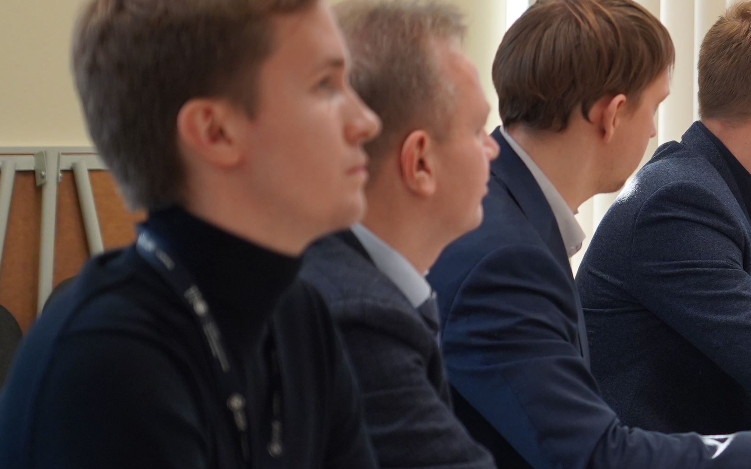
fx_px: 3929
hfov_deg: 10.8
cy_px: 176
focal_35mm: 192
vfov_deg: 6.8
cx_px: 831
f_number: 4
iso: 1000
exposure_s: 1/160
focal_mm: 77
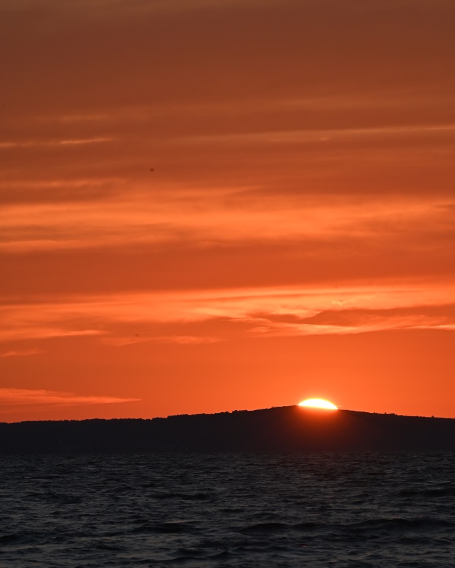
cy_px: 234
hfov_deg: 4.6
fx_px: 5705
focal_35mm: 339
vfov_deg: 5.7
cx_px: 228
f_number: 16
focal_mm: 300
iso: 500
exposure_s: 1/320
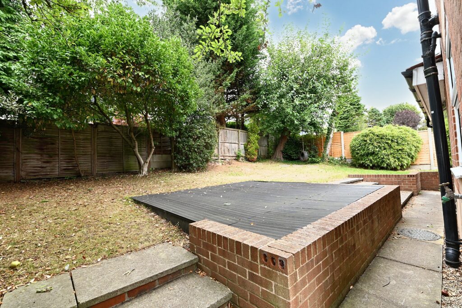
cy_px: 154
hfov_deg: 100.4
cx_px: 231
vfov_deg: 77.2
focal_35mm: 15
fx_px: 192
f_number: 10
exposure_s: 1/200
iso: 2000
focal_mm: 15
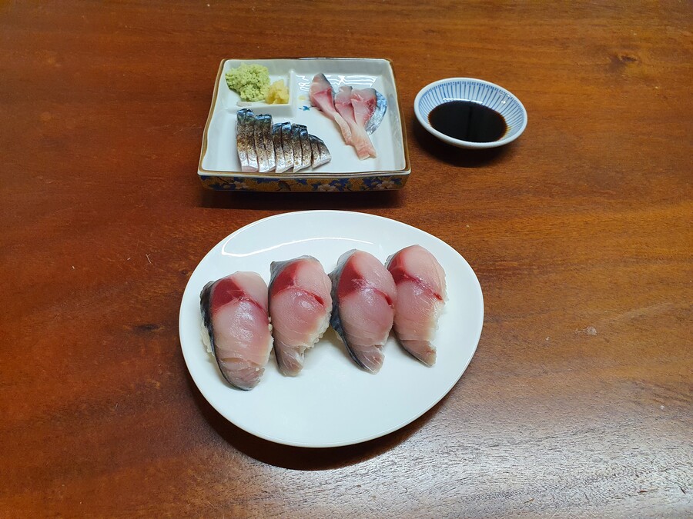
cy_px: 260
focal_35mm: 26
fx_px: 521
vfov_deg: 53.1
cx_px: 346
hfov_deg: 67.3
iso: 320
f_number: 2.4
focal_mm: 4.32
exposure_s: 1/120
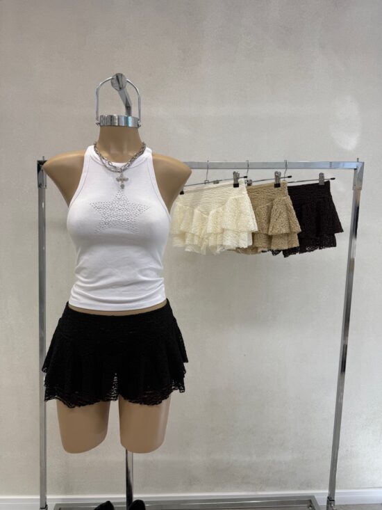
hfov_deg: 56.8
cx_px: 191
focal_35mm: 24
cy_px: 255
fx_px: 353
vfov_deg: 71.6
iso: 64
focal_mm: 6.76
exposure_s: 1/100
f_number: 1.78
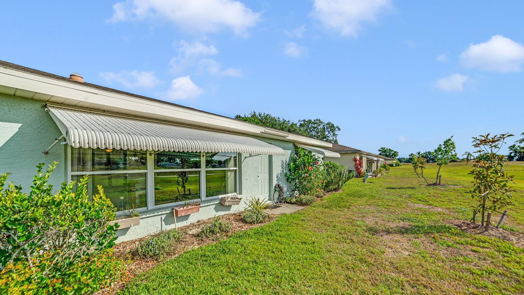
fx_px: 208
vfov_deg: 70.1
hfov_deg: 103.0
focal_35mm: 15
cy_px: 169
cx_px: 260
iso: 160
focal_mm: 14
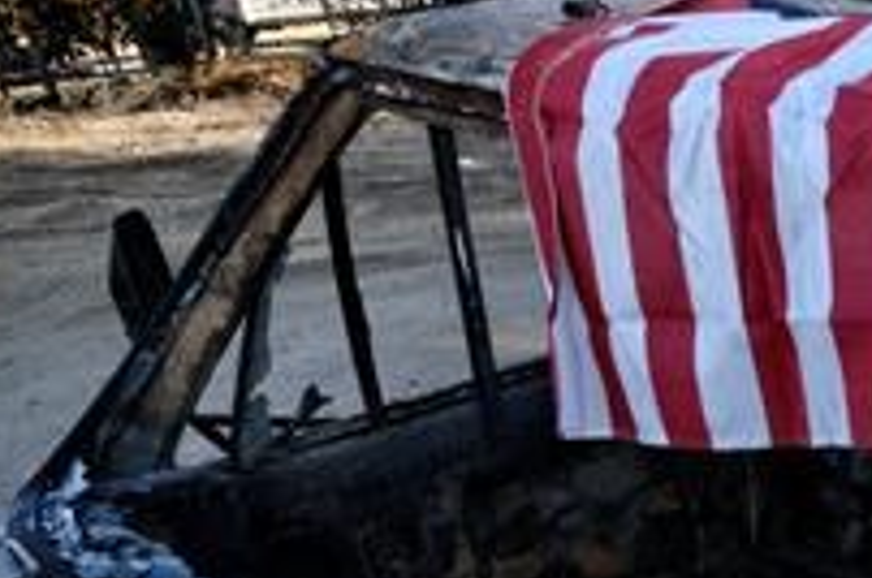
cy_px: 615
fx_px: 1403
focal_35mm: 58
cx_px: 1209
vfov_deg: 22.2
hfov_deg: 27.3
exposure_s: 1/250
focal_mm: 12
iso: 640
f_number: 9
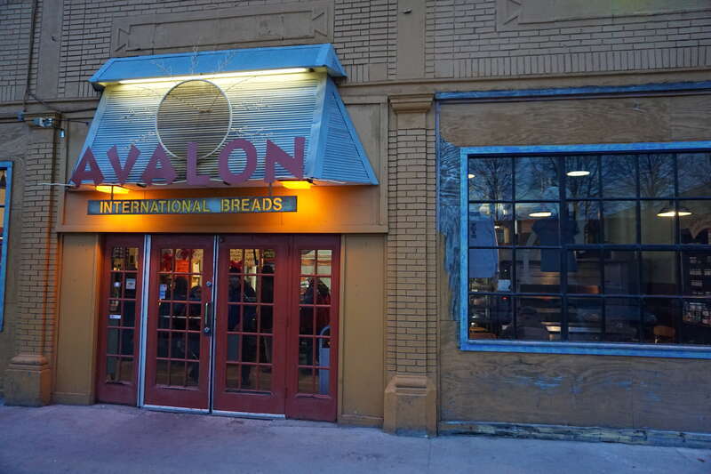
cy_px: 237
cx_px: 356
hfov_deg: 73.8
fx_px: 474
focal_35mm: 24
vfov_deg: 53.1
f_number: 3.5
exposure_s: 1/160
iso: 2500
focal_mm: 16
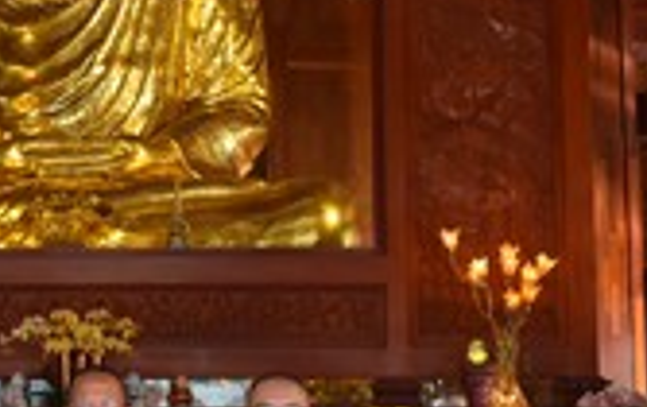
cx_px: 97
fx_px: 1678
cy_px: 223
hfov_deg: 21.5
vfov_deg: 13.8
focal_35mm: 95
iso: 500
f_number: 5.6
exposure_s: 1/125
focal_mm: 24
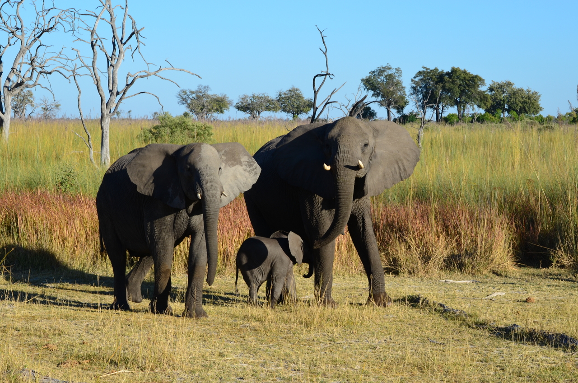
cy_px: 192
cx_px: 289
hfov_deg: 19.0
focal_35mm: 108
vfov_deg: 12.6
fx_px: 1731
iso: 125
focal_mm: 72
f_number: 11
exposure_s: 1/125
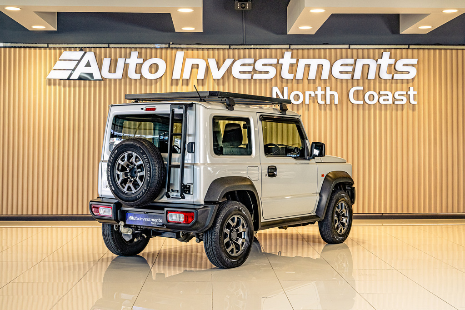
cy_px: 155
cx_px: 232
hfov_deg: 35.6
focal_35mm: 56
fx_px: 723
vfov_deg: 24.2
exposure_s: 1/200
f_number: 5.6
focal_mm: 56
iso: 1250
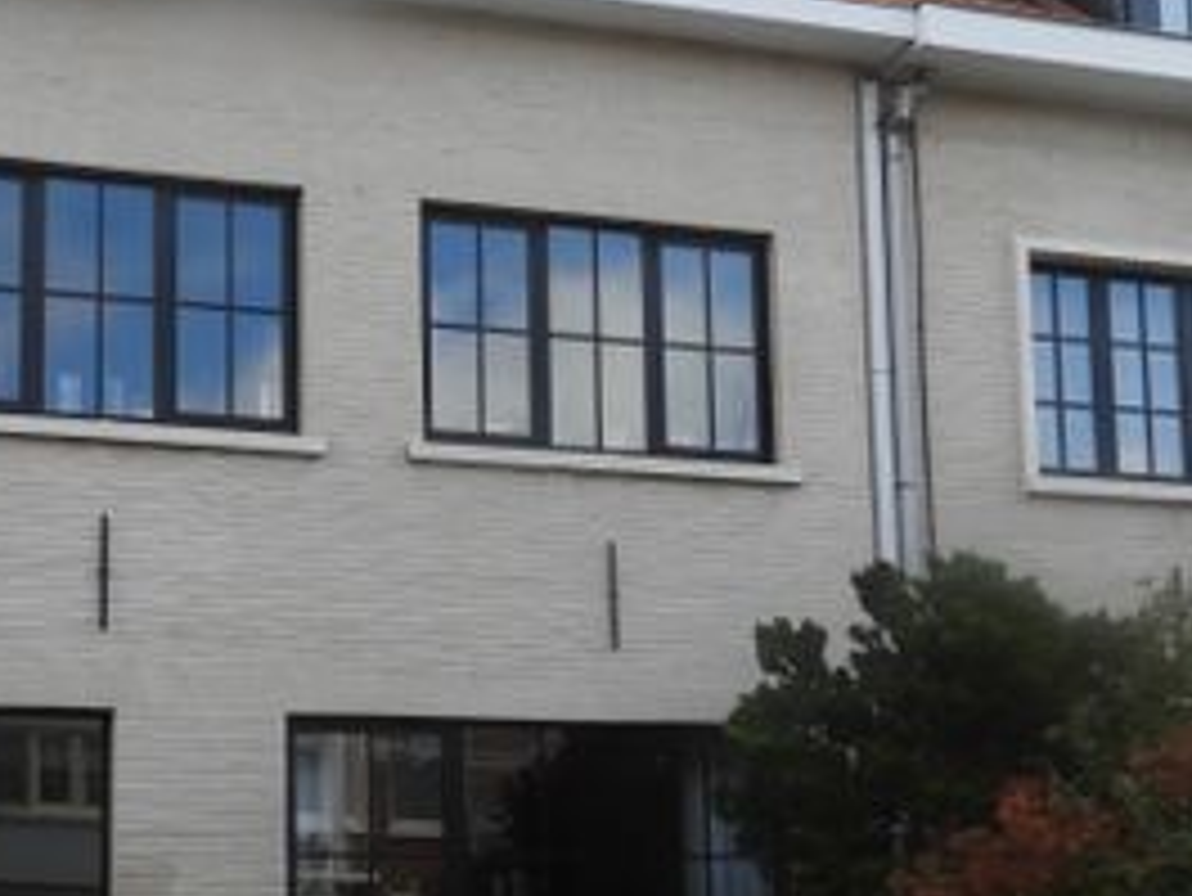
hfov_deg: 28.4
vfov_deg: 21.5
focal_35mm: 68
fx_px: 2343
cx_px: 423
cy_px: 657
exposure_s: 1/400
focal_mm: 5.4
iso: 100
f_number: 3.5
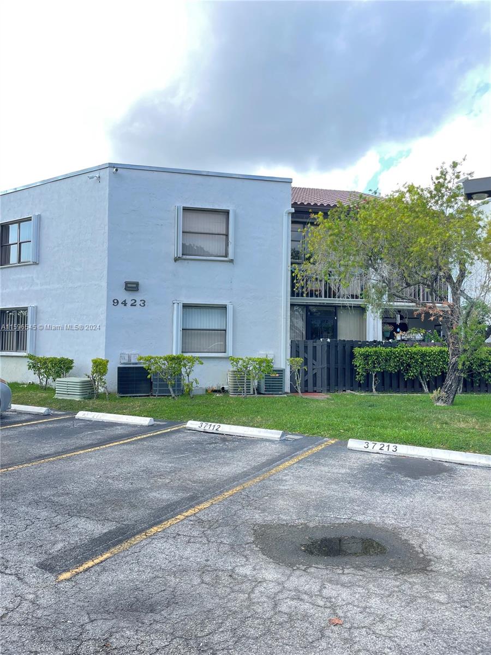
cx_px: 246
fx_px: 492
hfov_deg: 53.1
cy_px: 328
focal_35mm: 26
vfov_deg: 67.3
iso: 40
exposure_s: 1/267
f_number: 1.6
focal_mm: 4.2
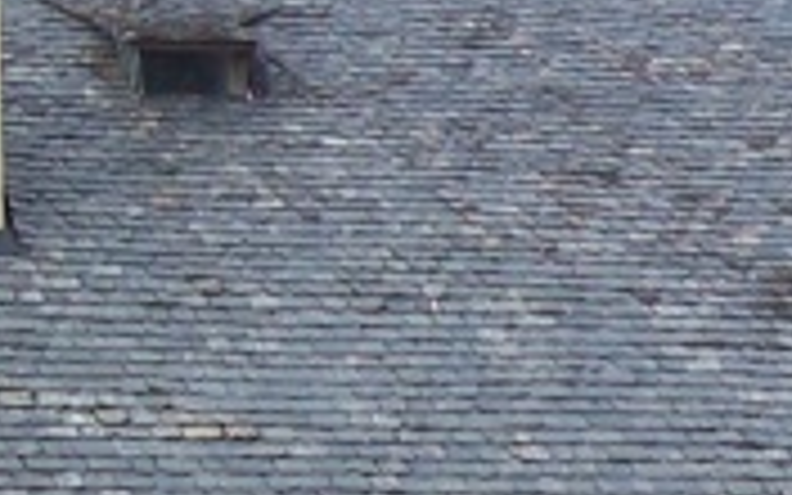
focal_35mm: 173
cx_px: 1089
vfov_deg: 7.6
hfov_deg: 11.7
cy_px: 423
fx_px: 3734
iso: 80
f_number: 2.7
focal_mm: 6
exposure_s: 1/423
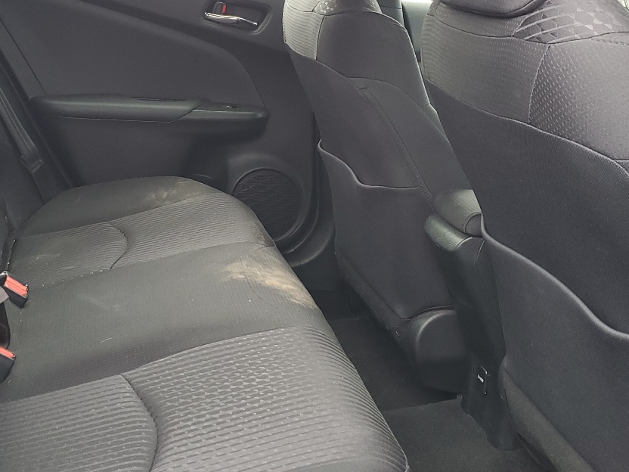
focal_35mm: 50
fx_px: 909
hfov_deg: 37.9
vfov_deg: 29.0
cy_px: 174
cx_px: 231
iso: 57
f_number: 1.5
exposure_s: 1/120
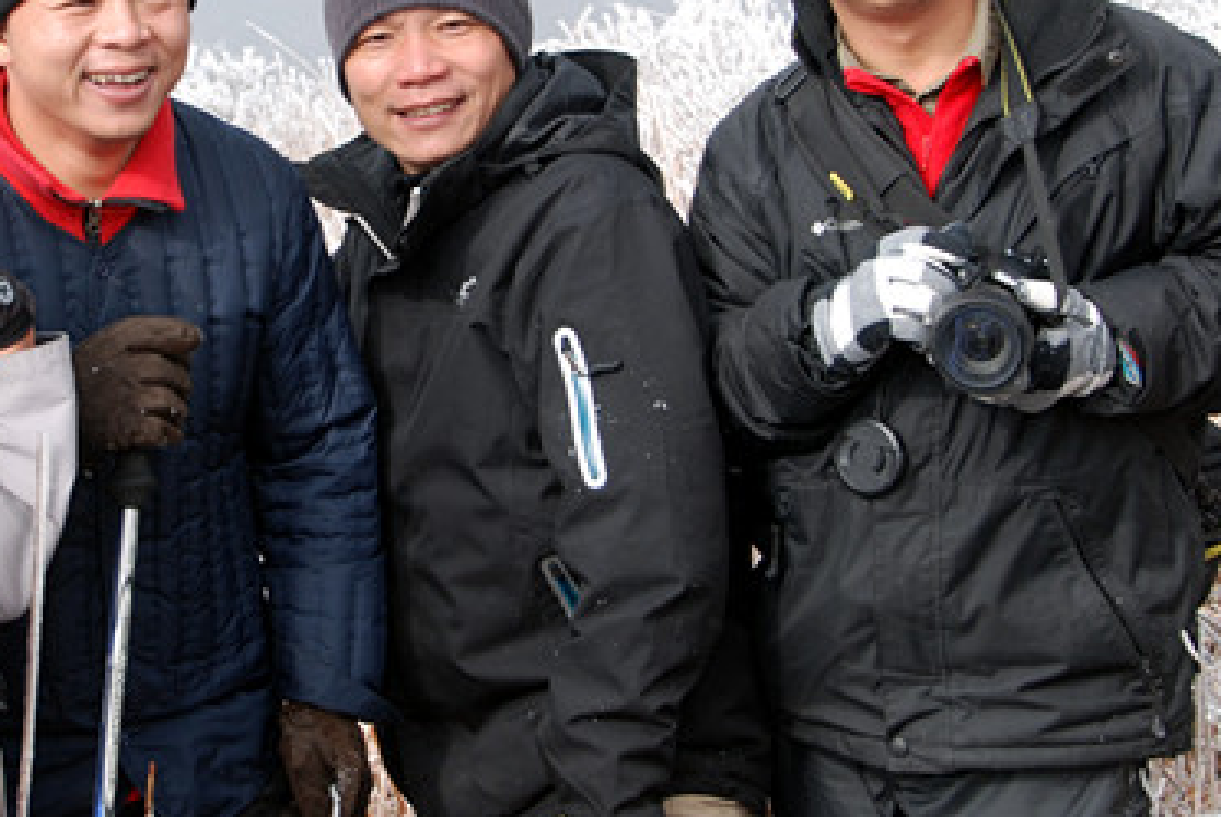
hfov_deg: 17.5
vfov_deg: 11.8
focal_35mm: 116
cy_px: 235
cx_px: 351
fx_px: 3939
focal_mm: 36
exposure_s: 1/180
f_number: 6.7
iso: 100
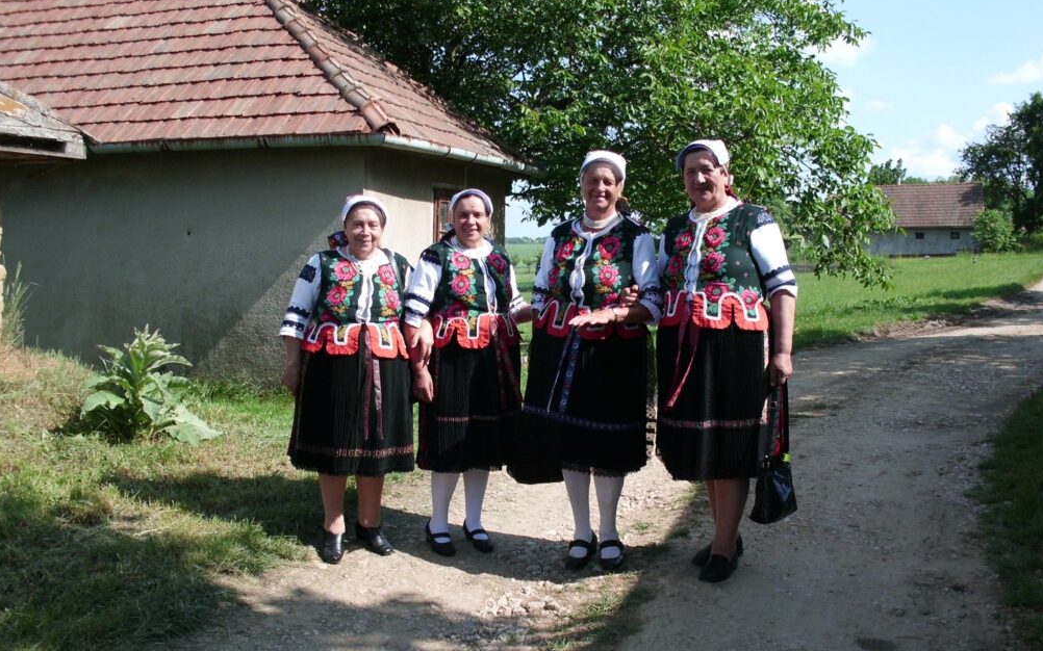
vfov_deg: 32.8
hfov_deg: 50.4
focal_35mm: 39
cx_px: 530
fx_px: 1108
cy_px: 335
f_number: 7.3
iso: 100
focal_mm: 6.3
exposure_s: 1/200
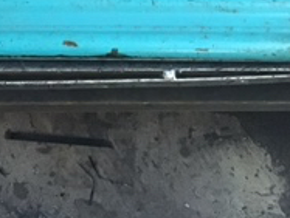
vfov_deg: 13.7
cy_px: -147
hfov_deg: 19.2
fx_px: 831
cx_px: -9
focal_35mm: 99
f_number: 2.2
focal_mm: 4.15
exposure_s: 1/15
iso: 250
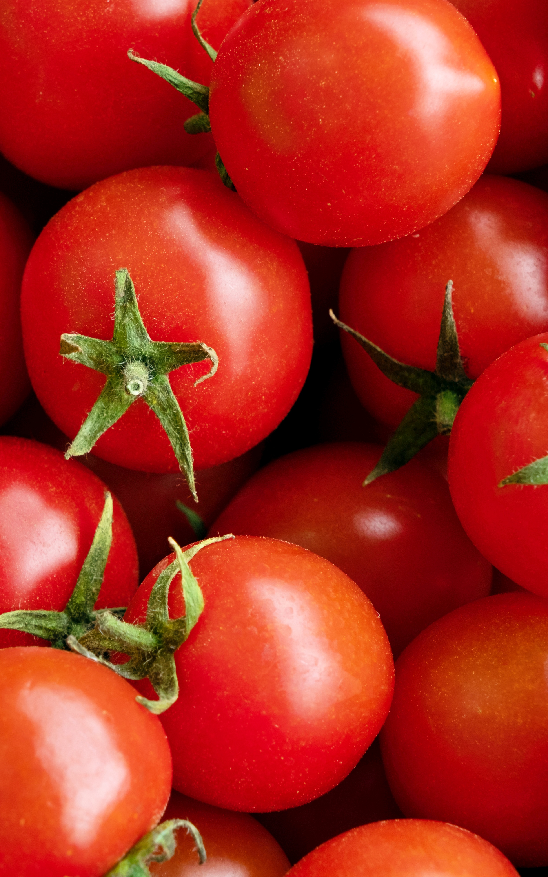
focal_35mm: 184
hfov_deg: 7.1
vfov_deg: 11.4
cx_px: 185
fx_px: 4396
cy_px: 440
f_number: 6.4
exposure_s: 1/80
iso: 320
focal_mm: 80
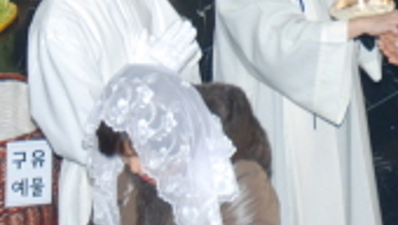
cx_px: 602
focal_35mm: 220
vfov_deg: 5.5
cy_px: -108
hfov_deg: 9.5
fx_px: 2324
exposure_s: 1/60
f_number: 4.5
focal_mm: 34
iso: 200
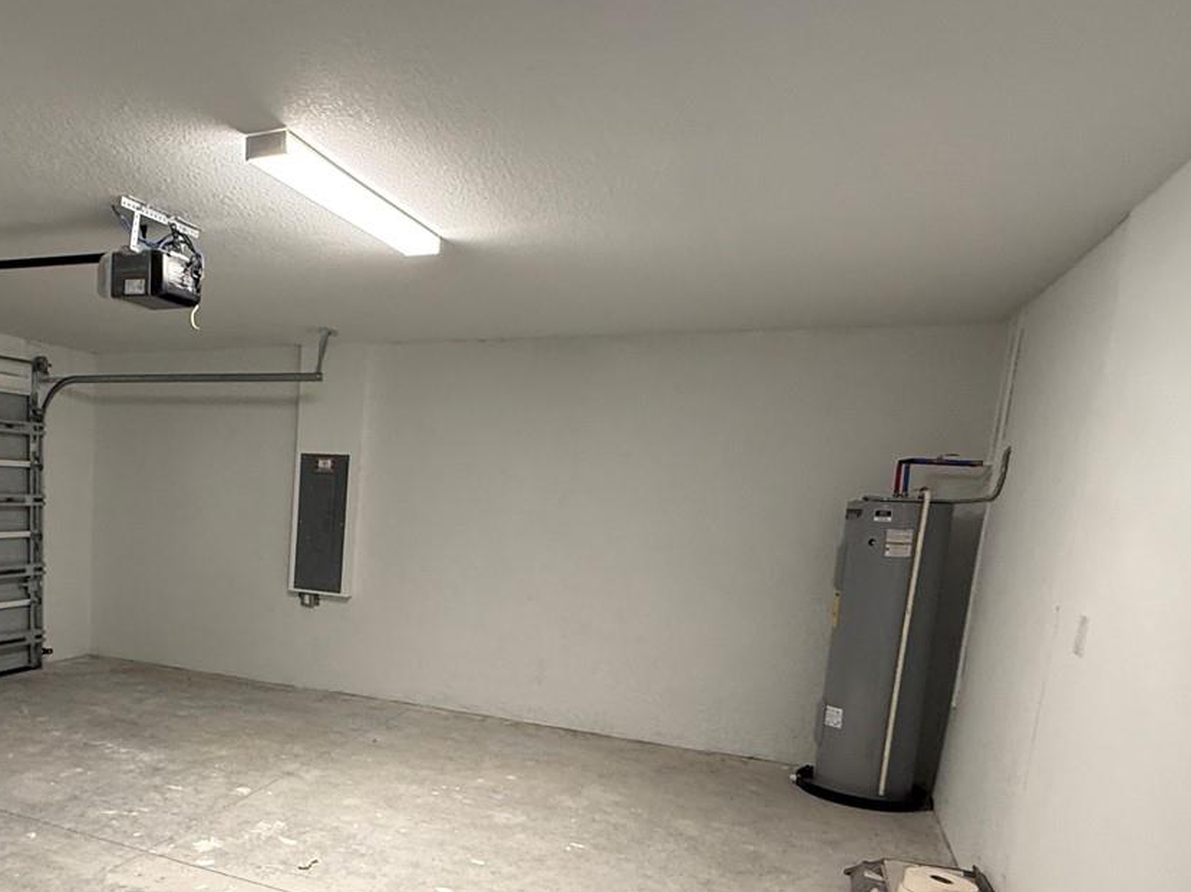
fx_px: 929
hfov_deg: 61.3
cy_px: 635
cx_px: 283
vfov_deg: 49.9
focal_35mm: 27
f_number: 2.2
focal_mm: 2.22
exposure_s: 1/60
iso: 250
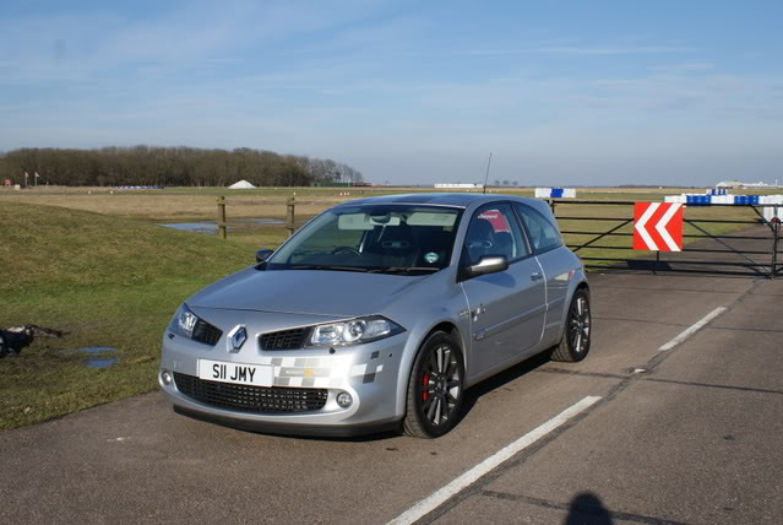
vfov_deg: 34.3
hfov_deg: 49.5
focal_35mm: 39
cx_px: 392
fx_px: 849
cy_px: 262
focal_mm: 26
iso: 100
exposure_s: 1/250
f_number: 9
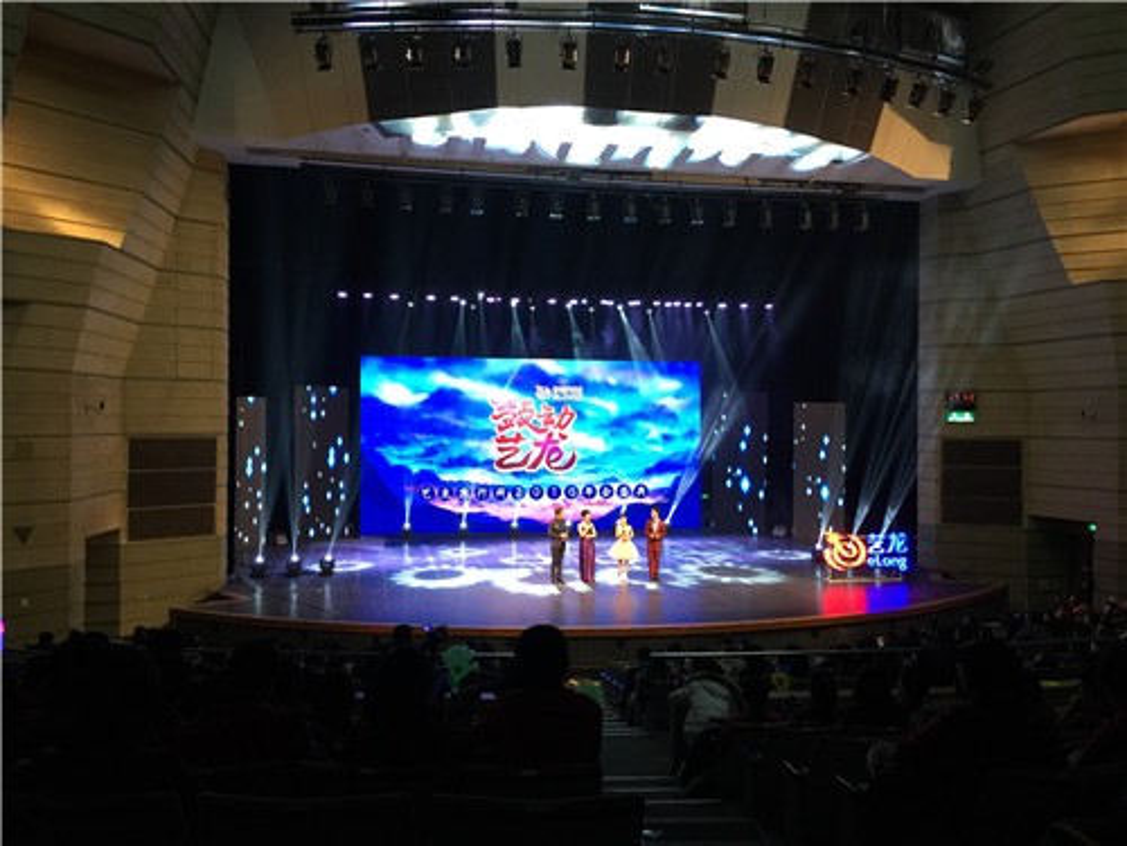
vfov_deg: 48.2
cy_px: 423
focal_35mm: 29
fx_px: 944
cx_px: 564
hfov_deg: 61.7
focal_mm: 4.15
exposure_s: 1/15
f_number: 2.2
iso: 64
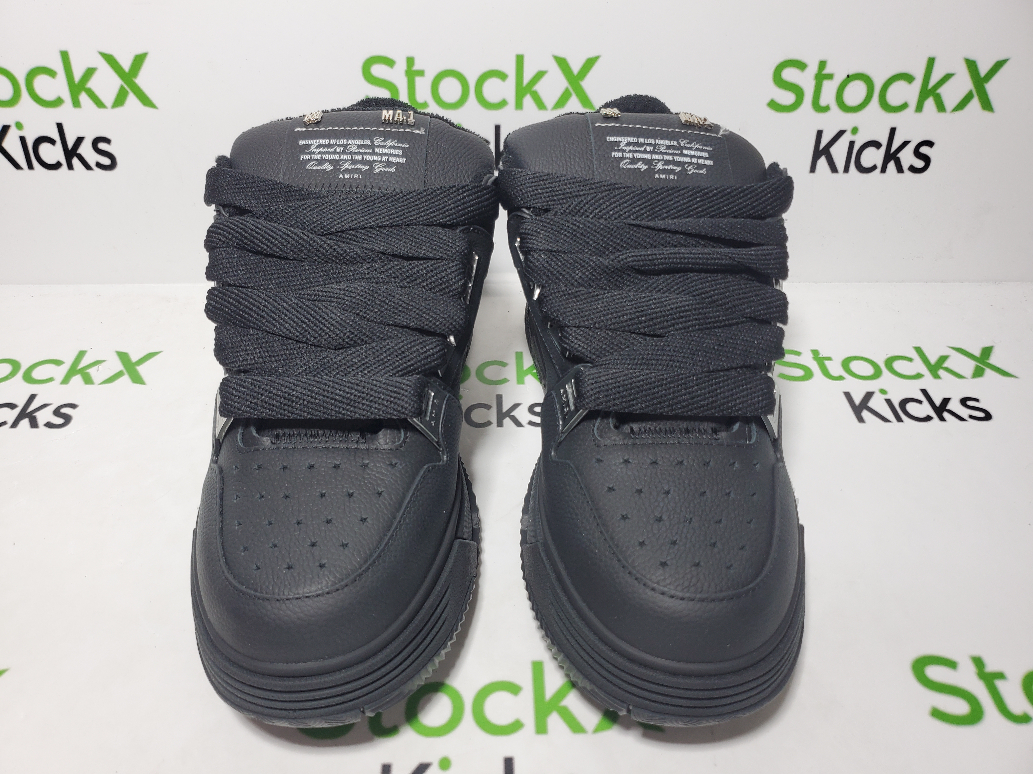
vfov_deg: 53.1
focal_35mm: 26
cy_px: 387
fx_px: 776
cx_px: 516
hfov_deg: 67.3
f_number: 1.5
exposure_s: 1/310
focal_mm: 4.3
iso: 50
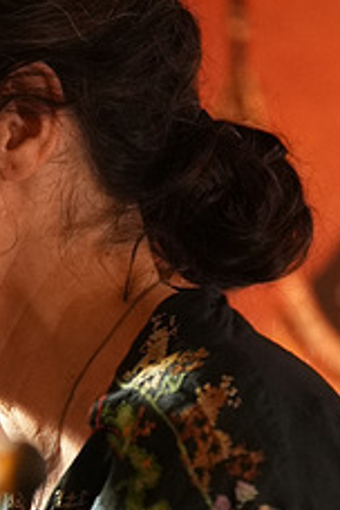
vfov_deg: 4.3
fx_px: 6700
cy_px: 615
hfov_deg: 2.9
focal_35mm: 473
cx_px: -125
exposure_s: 1/50
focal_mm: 135
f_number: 2.8
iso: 6400
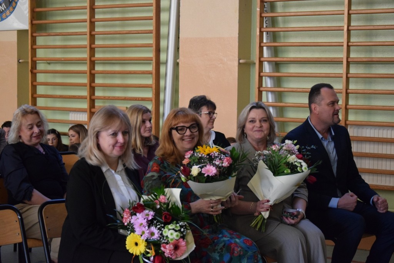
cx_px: 197
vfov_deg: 20.2
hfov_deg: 29.9
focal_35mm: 68
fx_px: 739
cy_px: 132
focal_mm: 45
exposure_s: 1/125
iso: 3200
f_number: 4.8
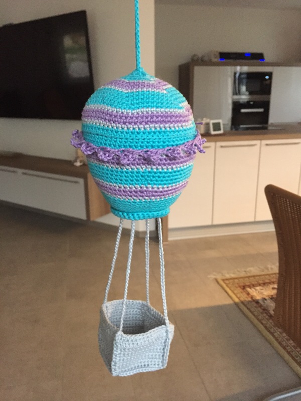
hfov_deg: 48.2
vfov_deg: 61.7
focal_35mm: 29
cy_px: 200
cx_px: 150
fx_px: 336
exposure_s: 1/25
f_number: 2.2
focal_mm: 4.15
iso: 320
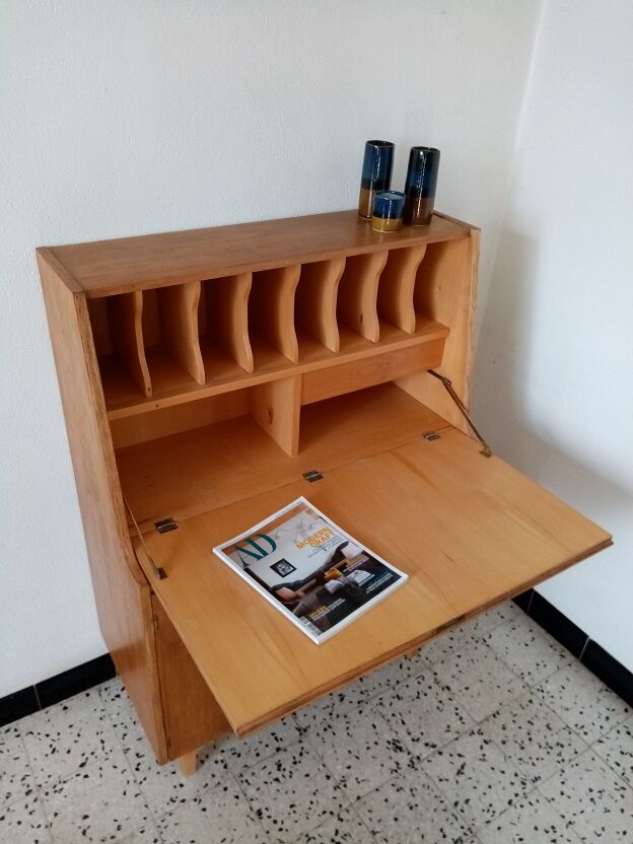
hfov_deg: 53.1
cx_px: 316
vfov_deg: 67.3
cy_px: 422
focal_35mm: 26
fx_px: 634
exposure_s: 1/33.3
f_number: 1.8
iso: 193
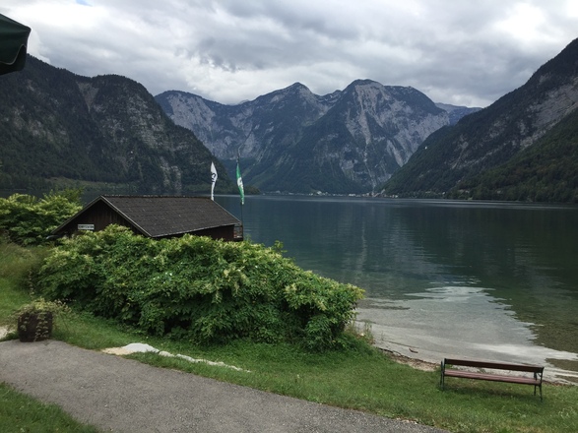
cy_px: 216
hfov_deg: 61.7
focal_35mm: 29
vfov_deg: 48.2
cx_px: 289
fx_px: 484
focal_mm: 4.15
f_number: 2.2
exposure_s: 1/942
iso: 32
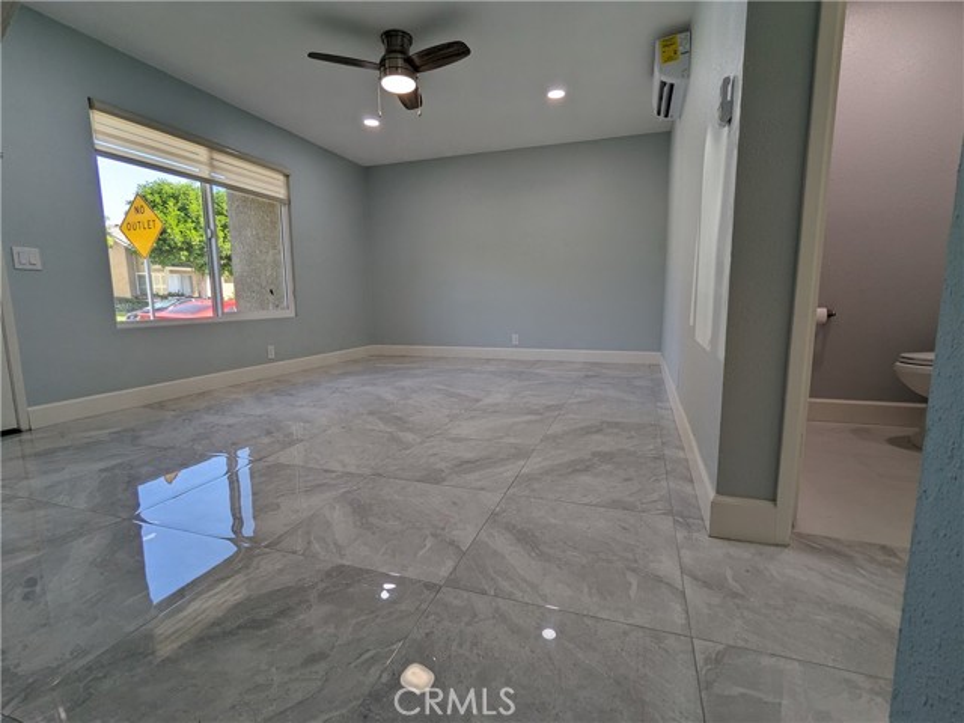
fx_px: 446
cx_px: 482
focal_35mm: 16
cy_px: 362
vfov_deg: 78.1
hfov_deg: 94.5
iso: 48
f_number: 2.2
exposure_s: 1/149
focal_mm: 2.35
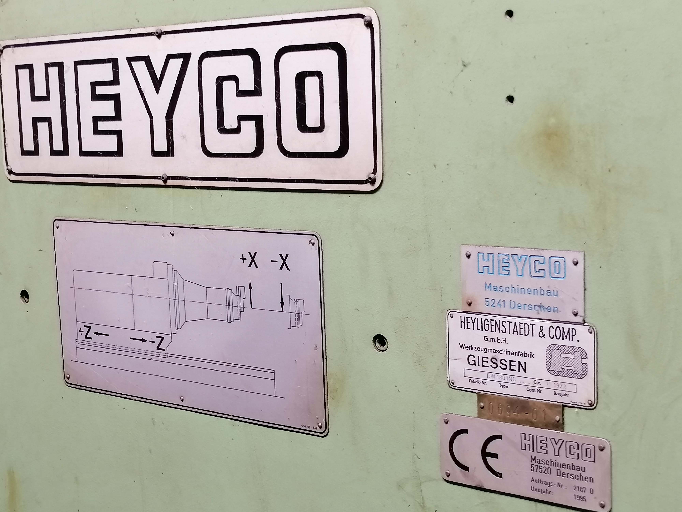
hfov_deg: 34.9
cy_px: 256
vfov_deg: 26.6
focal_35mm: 55
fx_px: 1084
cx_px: 341
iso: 100
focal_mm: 5.4
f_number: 1.8
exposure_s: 1/50
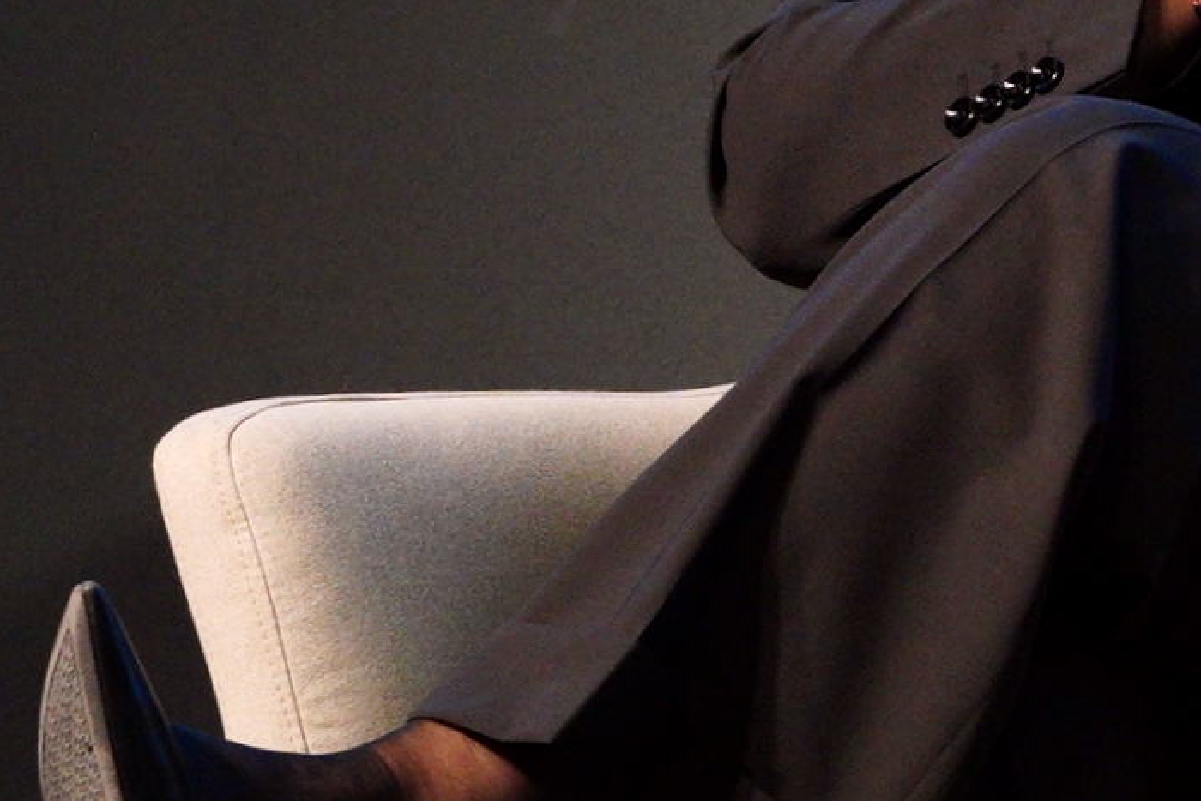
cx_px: 1234
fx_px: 19319
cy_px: 235
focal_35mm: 579
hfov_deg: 3.6
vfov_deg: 2.4
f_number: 4.5
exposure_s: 1/250
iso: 2000
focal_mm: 110
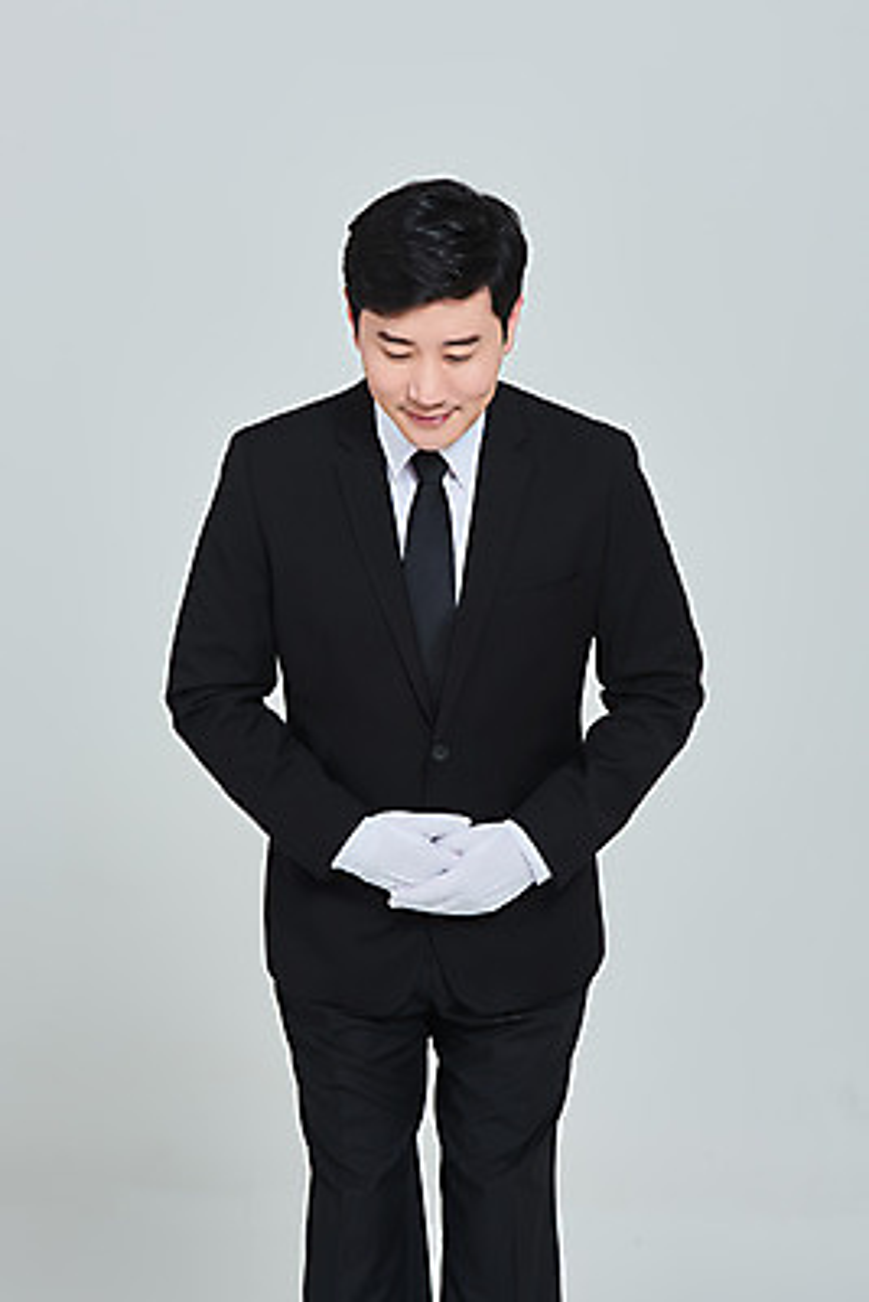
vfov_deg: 19.4
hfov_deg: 13.1
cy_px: 651
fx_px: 3798
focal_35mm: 105
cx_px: 434
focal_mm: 105
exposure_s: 1/125
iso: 100
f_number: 13
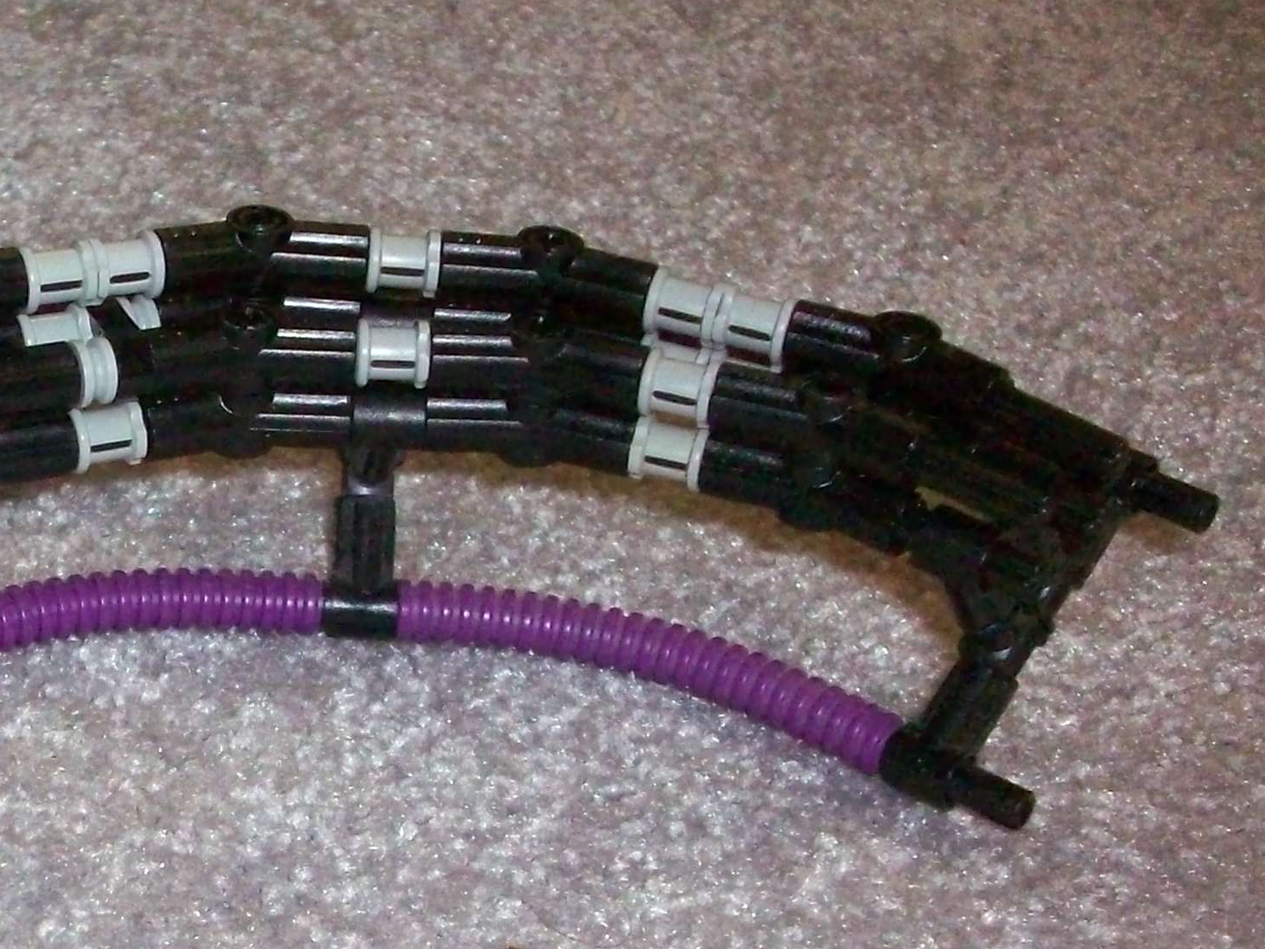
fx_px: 2814
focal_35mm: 77
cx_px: -40
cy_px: 862
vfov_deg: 18.8
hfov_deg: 24.1
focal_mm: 6.2
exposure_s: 1/128
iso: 400
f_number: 2.8
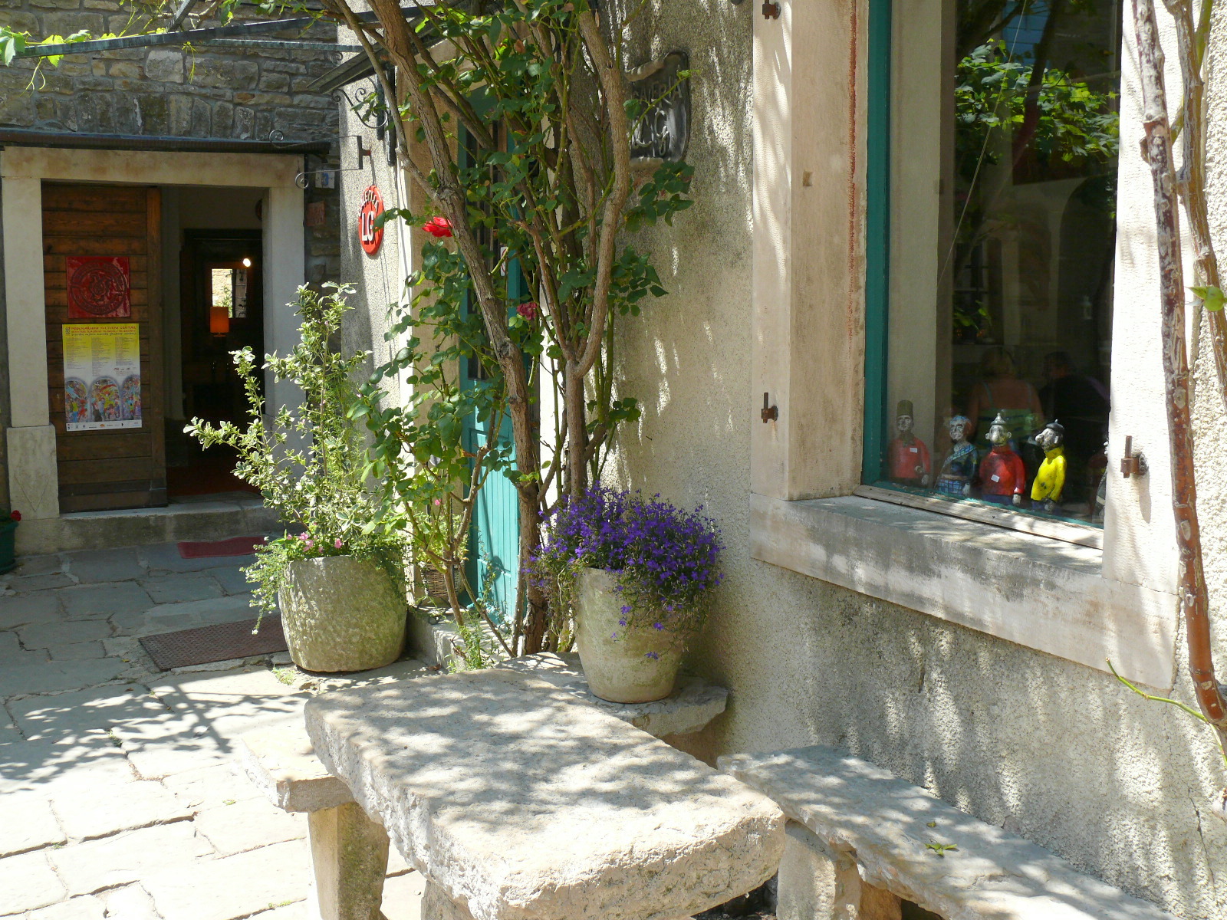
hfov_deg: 52.6
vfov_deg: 40.7
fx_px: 1241
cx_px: 614
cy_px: 460
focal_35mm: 35
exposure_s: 1/100
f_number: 4
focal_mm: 7.4
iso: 100
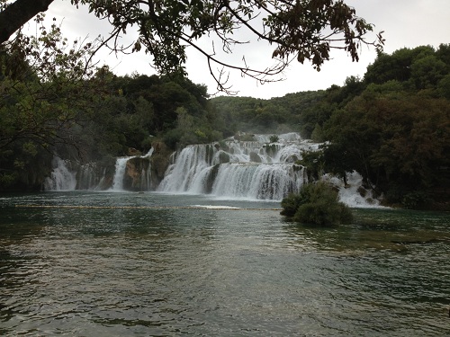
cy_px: 168
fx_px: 455
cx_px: 225
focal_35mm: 35
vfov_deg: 40.7
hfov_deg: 52.6
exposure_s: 1/176
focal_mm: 4.28
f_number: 2.4
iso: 50
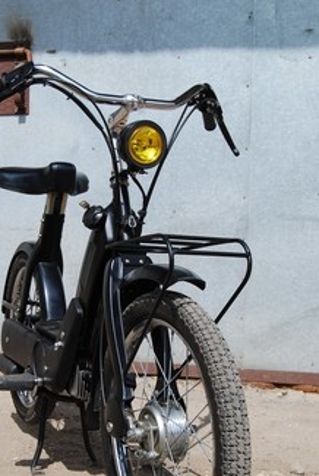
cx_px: 124
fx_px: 781
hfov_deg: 23.0
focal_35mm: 59
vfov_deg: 33.8
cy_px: 287
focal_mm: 32
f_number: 9
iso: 200
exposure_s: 1/320
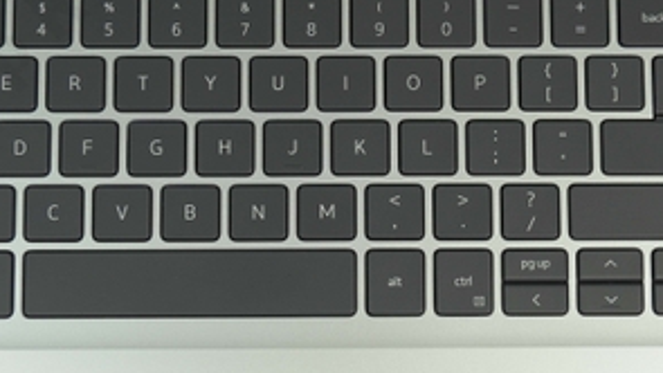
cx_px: 344
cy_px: 261
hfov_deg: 25.6
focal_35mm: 83
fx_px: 1459
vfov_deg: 14.5
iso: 100
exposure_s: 1/160
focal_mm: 26
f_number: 2.8
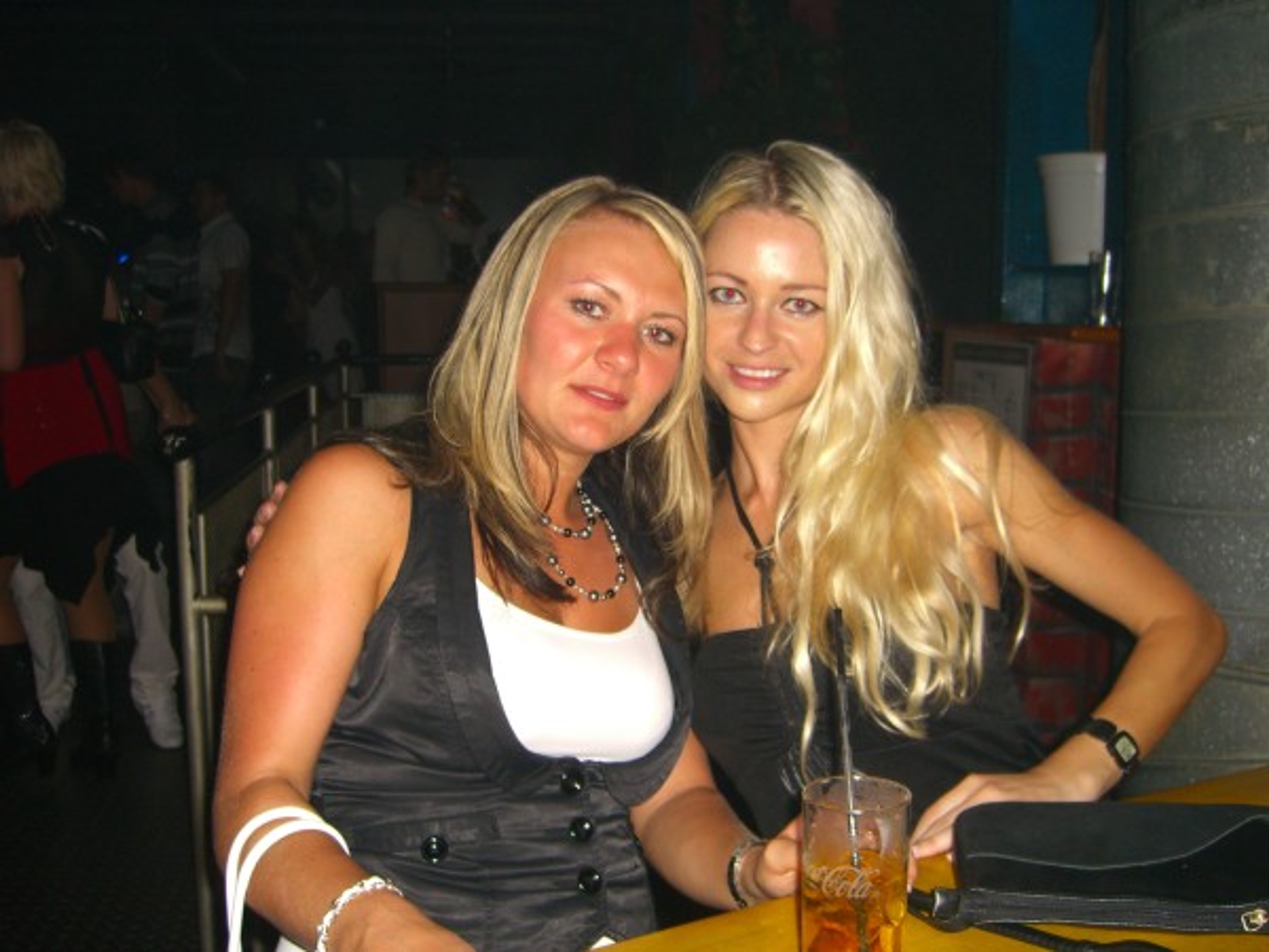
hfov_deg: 49.0
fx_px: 1393
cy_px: 476
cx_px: 634
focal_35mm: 38
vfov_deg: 37.7
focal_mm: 7.9
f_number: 2.8
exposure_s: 1/60
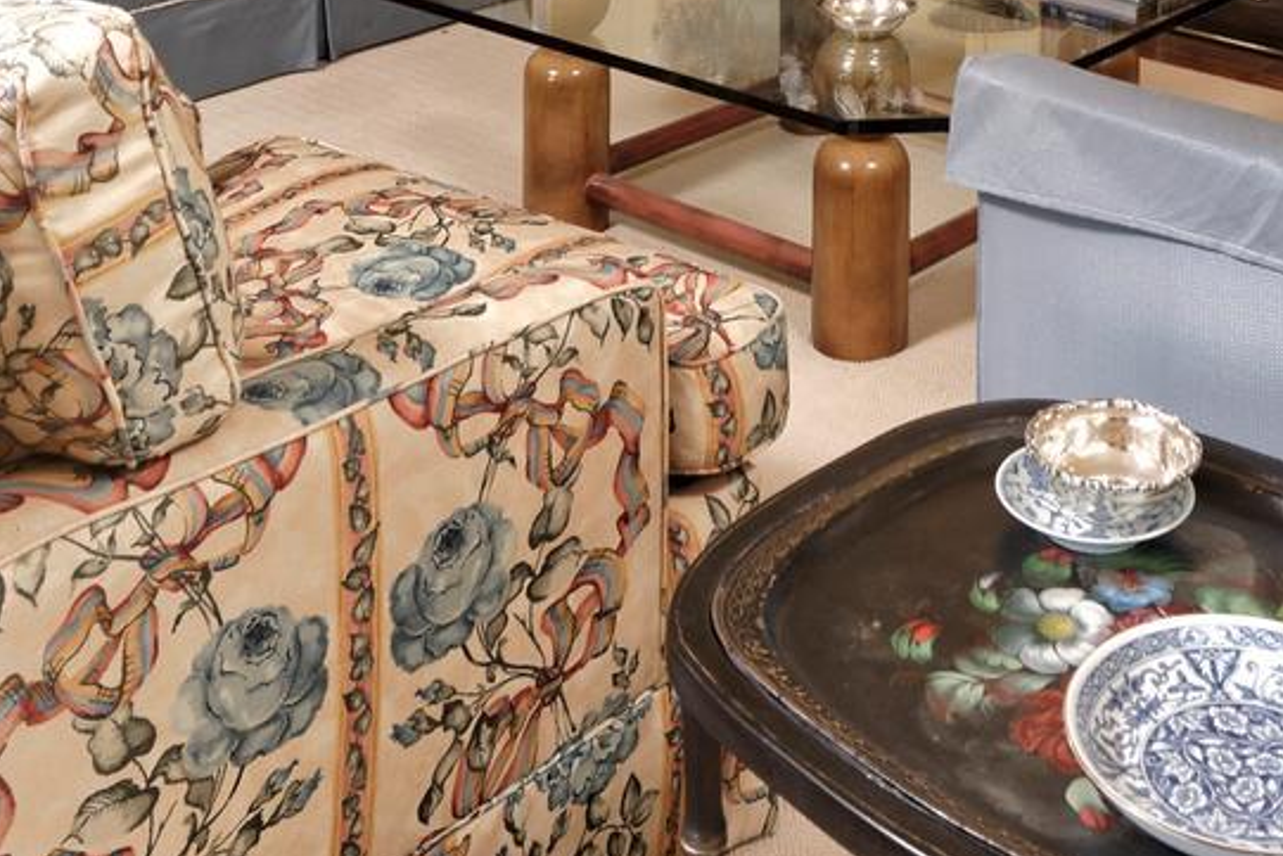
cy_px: -391
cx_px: 946
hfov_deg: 36.7
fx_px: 1889
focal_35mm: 53
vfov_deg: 21.7
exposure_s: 1/13
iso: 320
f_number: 9
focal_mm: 14
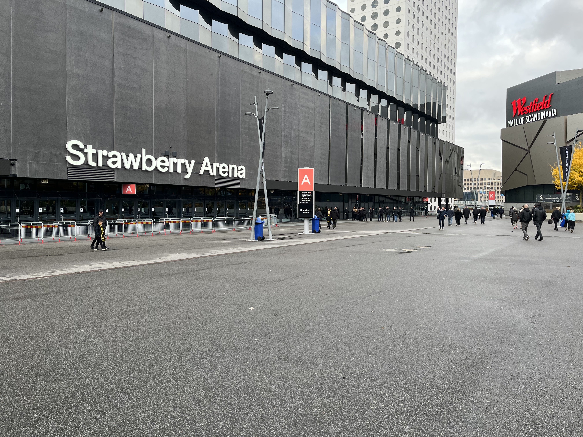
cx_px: 292
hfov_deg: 67.3
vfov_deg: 53.1
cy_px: 218
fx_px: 438
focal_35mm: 26
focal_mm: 5.1
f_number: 1.6
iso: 40
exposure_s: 1/209
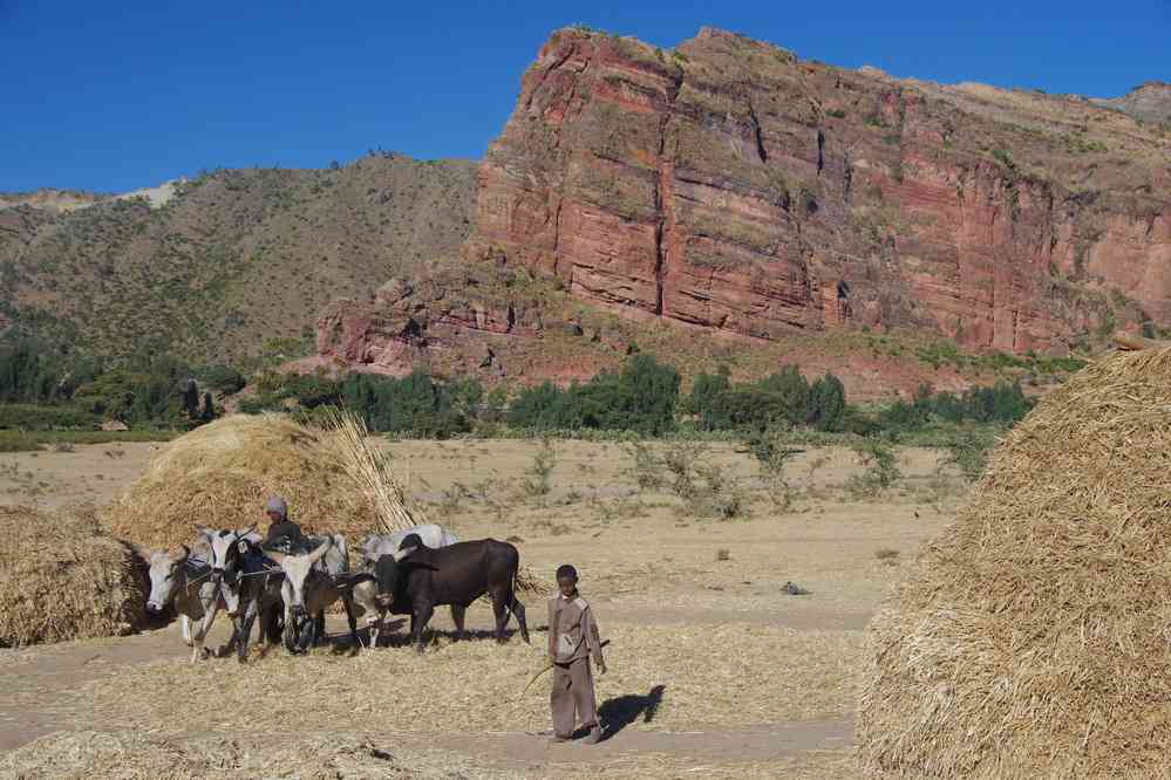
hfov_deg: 31.4
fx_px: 2082
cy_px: 390
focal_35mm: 64
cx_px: 586
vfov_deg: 21.2
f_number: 11
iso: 200
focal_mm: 42.5
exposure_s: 1/125
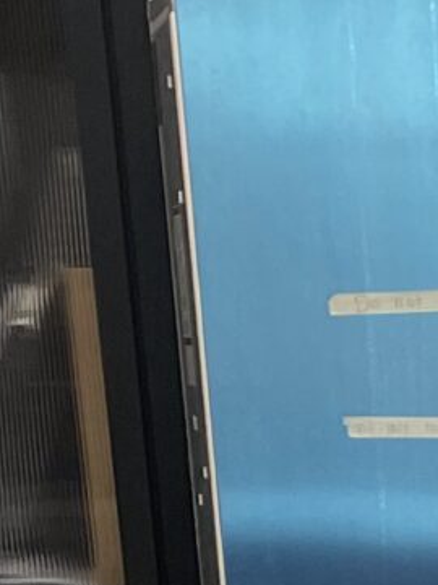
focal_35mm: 185
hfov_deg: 7.7
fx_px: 3121
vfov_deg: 9.5
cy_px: 1428
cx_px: 844
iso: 125
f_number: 1.6
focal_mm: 4.2
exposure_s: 1/121
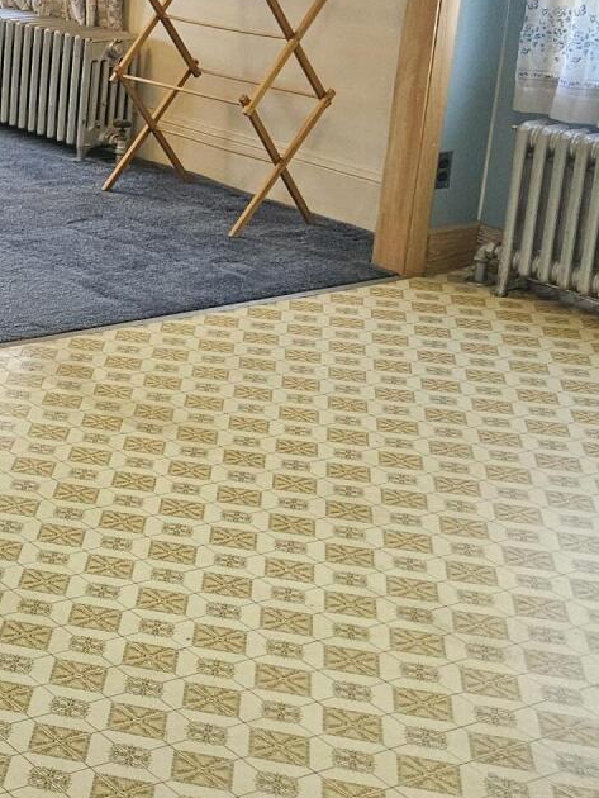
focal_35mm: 73
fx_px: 1683
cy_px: 260
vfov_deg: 26.5
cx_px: -224
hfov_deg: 18.5
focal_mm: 5.4
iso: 250
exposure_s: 1/120
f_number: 1.8
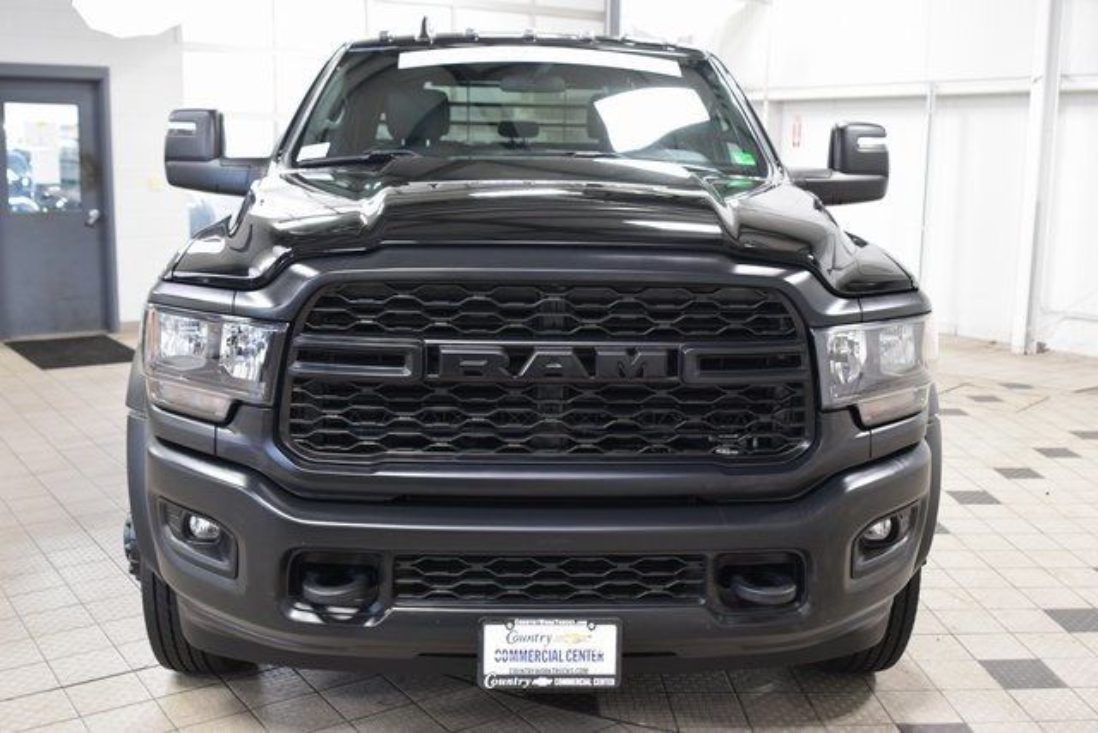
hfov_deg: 53.1
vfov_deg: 36.9
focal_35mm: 36
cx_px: 549
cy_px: 366
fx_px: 1098
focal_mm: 24
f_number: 3.5
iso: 1600
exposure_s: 1/60
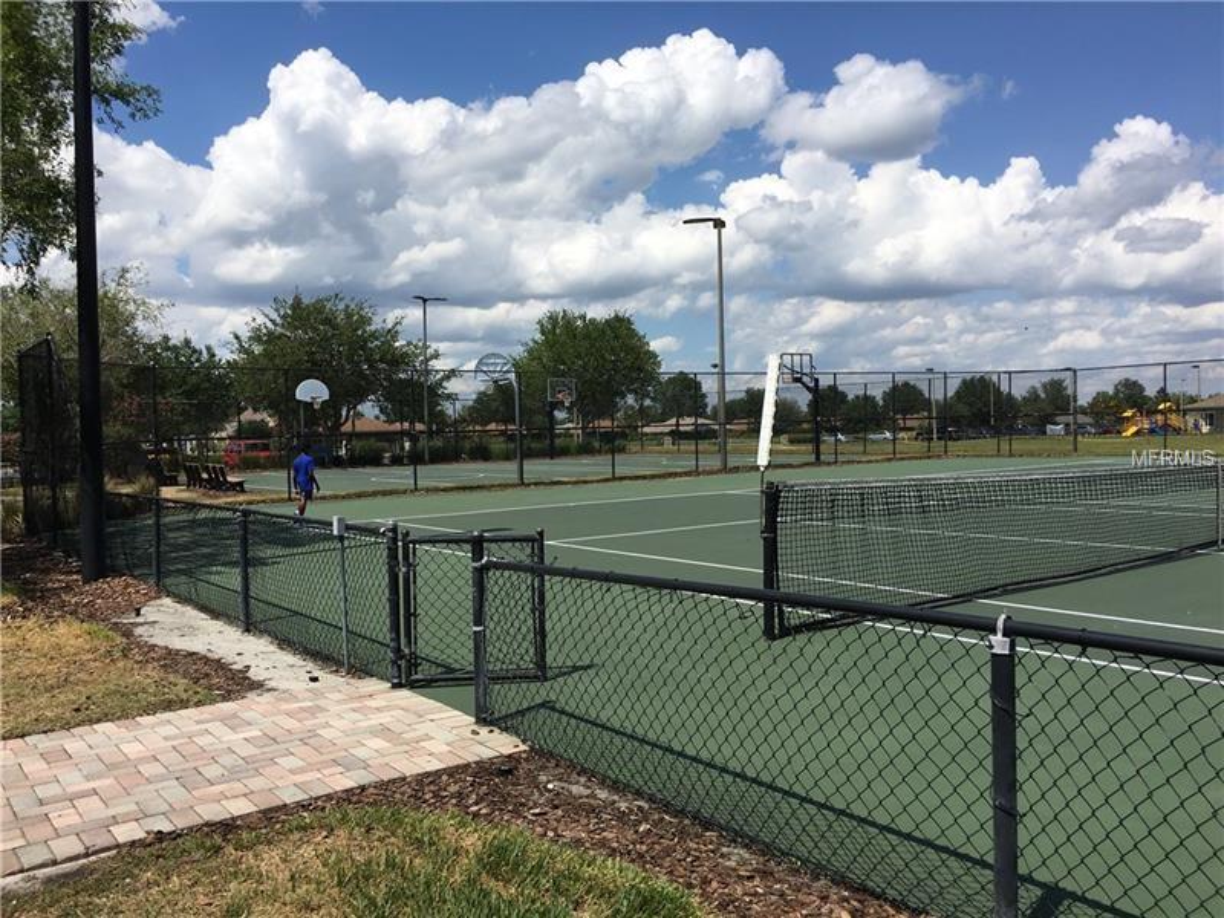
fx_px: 1025
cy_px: 459
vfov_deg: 48.2
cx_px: 612
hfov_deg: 61.7
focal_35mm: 29
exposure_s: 1/2747
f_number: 2.2
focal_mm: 4.15
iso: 25
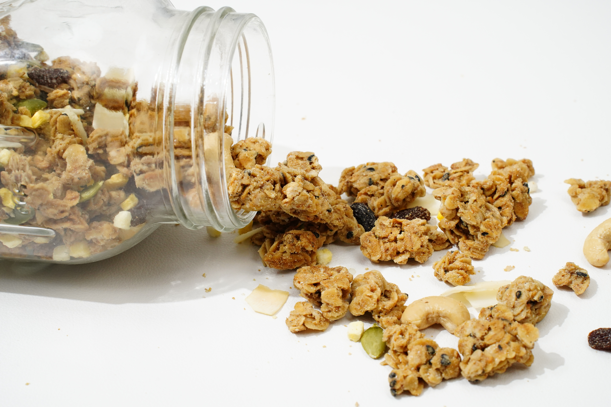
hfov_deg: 28.1
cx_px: 306
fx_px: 1222
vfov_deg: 18.9
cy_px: 204
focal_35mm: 72
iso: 2500
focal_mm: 72
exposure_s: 1/250
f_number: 14
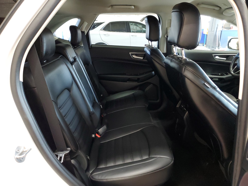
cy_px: 93
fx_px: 186
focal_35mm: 26
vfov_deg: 53.1
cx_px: 124
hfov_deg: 67.3
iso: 350
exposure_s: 1/40
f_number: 1.5
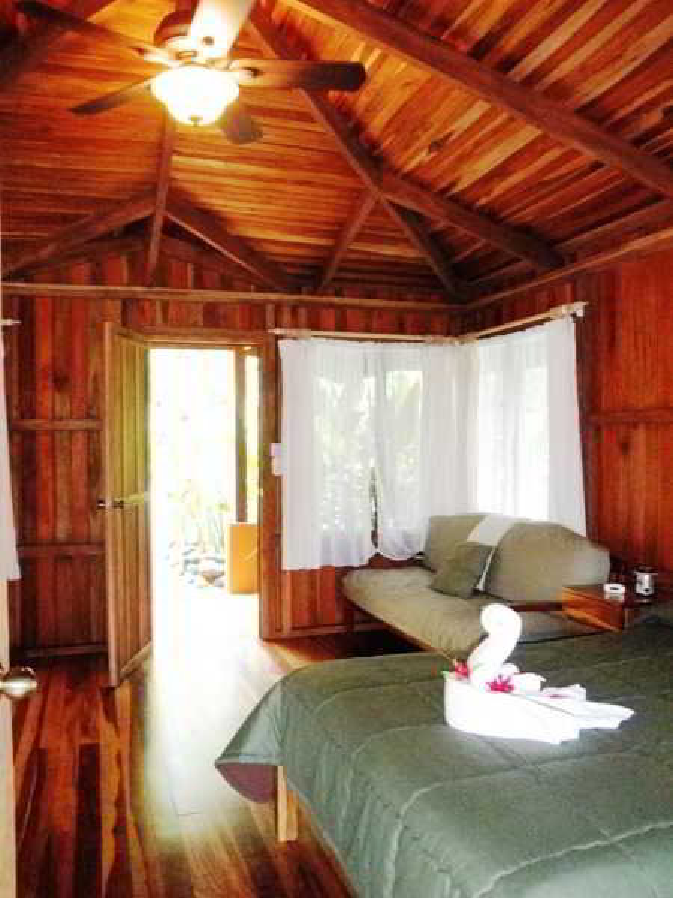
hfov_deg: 49.7
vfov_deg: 63.4
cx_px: 336
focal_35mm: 28
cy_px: 449
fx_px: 726
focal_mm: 5
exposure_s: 1/40
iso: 800
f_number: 3
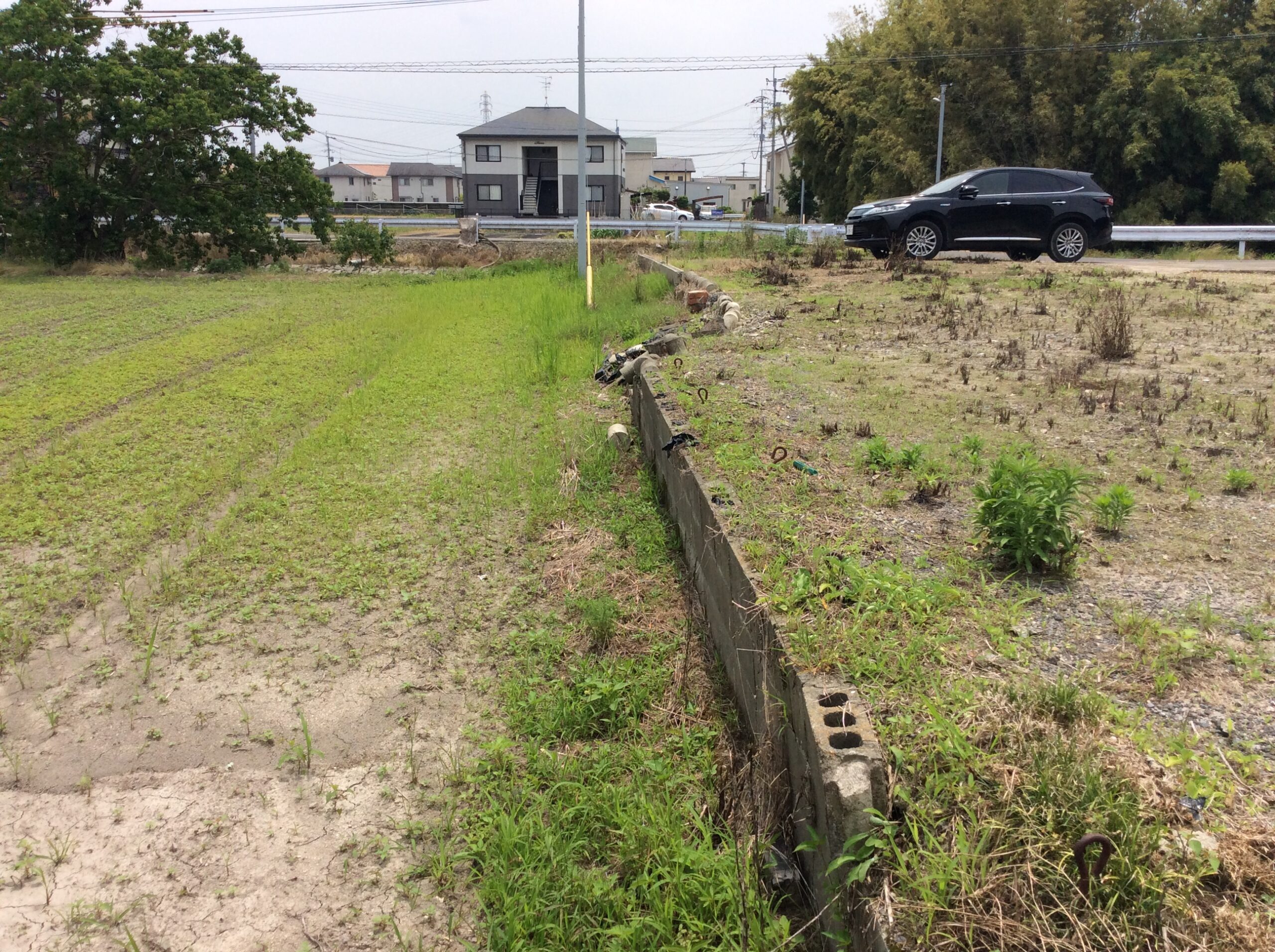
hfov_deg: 56.9
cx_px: 638
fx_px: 1177
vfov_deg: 44.1
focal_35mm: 32
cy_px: 476
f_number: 2.4
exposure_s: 1/1789
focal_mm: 3.3
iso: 32
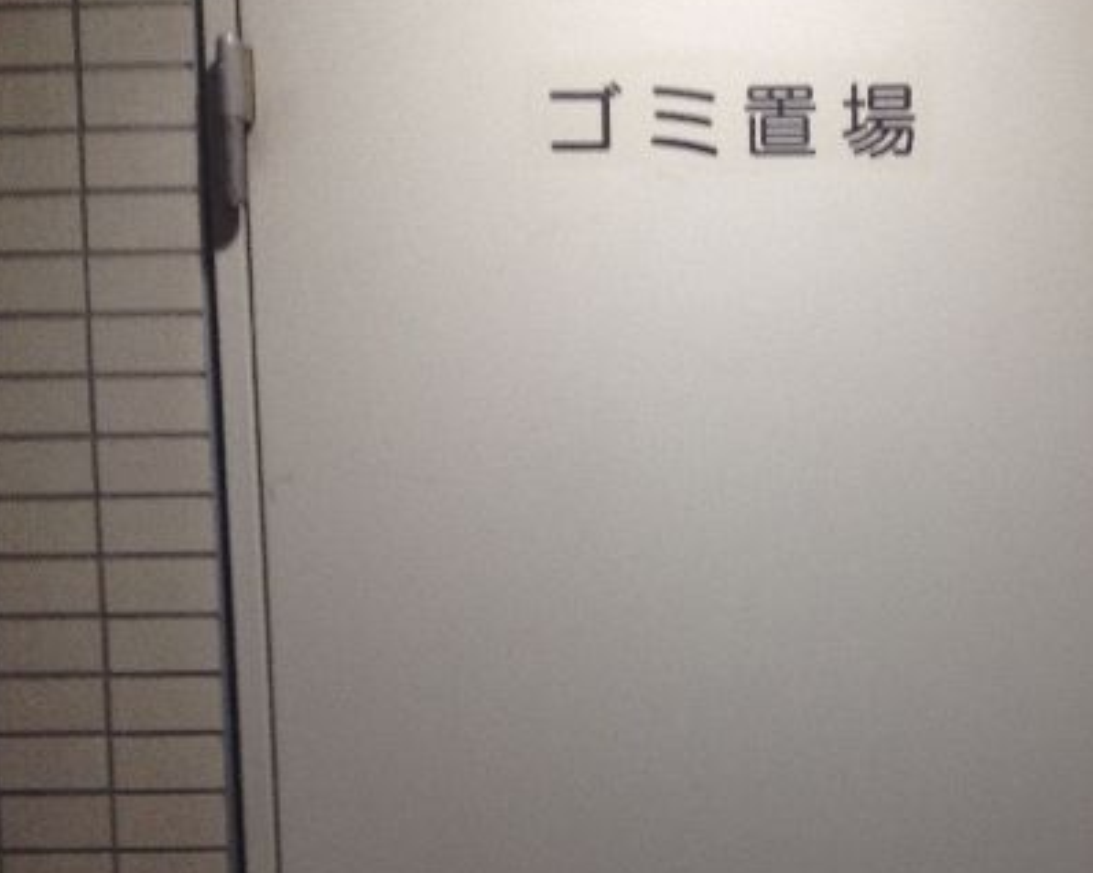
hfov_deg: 33.5
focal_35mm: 55
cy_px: 620
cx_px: 816
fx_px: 1778
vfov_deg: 27.3
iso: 80
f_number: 2.4
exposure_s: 1/20
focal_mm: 4.28
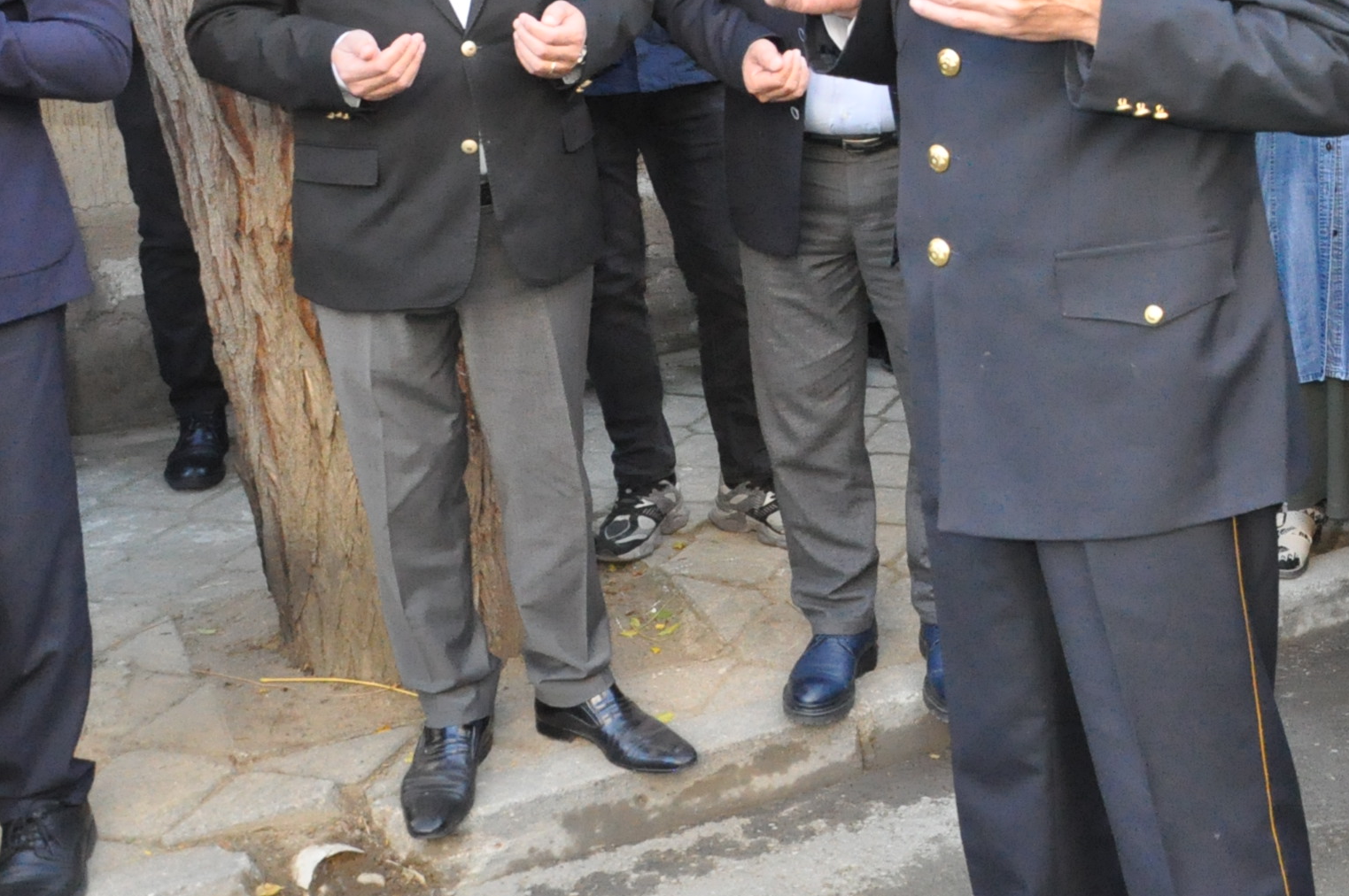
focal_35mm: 57
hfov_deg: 31.8
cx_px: 1408
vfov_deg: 22.8
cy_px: -8
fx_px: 2134
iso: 3200
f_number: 8
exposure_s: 1/200
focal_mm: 18
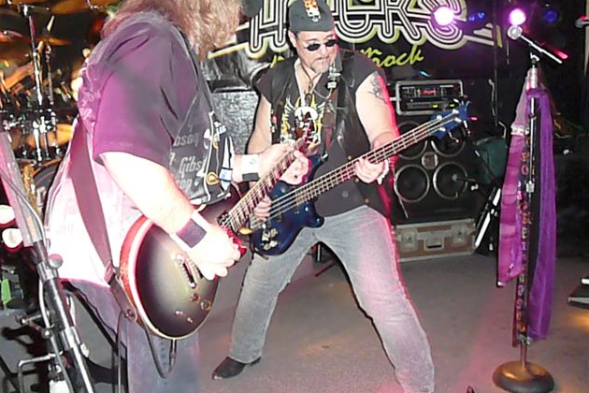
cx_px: 298
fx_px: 605
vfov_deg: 35.9
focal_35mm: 37
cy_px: 197
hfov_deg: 51.9
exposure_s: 1/30
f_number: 2.8
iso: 1000
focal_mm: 5.2
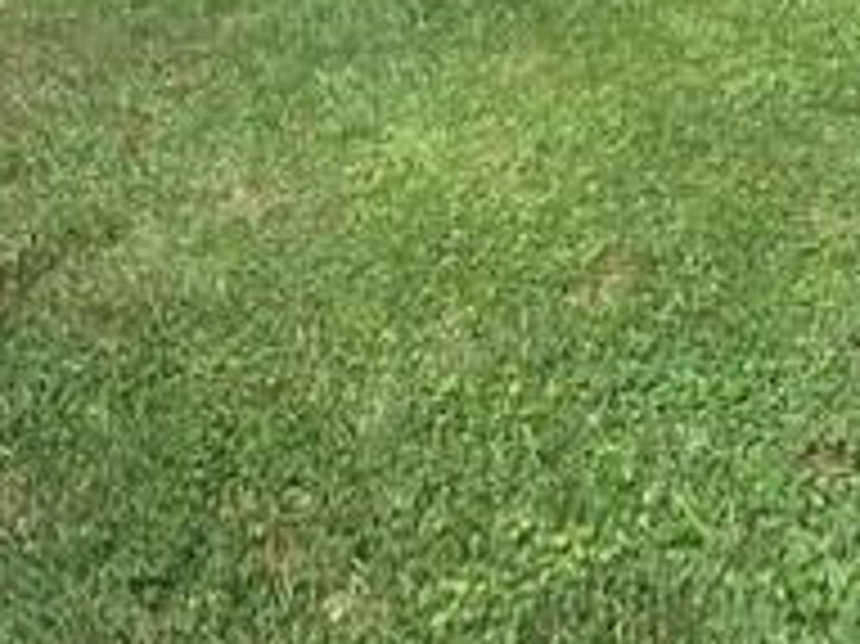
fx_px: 2160
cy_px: -414
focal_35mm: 87
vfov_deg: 15.2
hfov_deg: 21.3
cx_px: 964
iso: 25
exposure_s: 1/1880
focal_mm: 4.25
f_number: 1.8
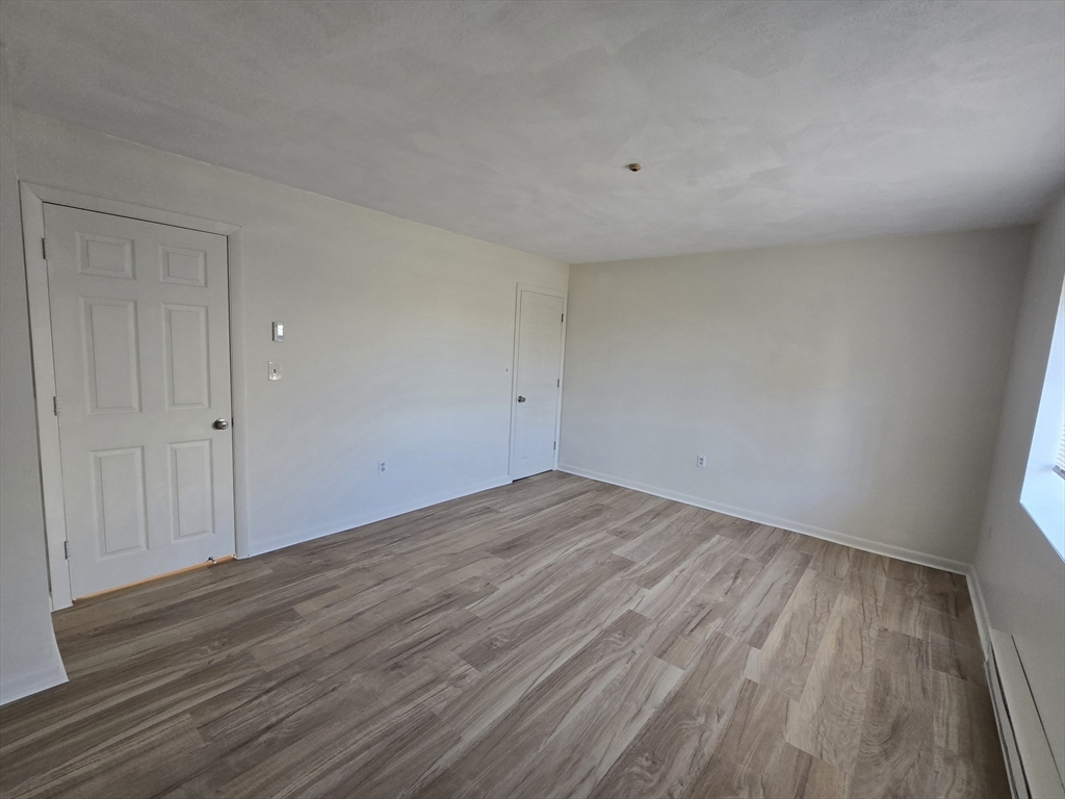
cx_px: 532
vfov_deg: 89.9
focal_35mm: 13
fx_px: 400
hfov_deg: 106.2
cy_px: 400
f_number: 2.2
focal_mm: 2.2
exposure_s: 1/60.2
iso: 125
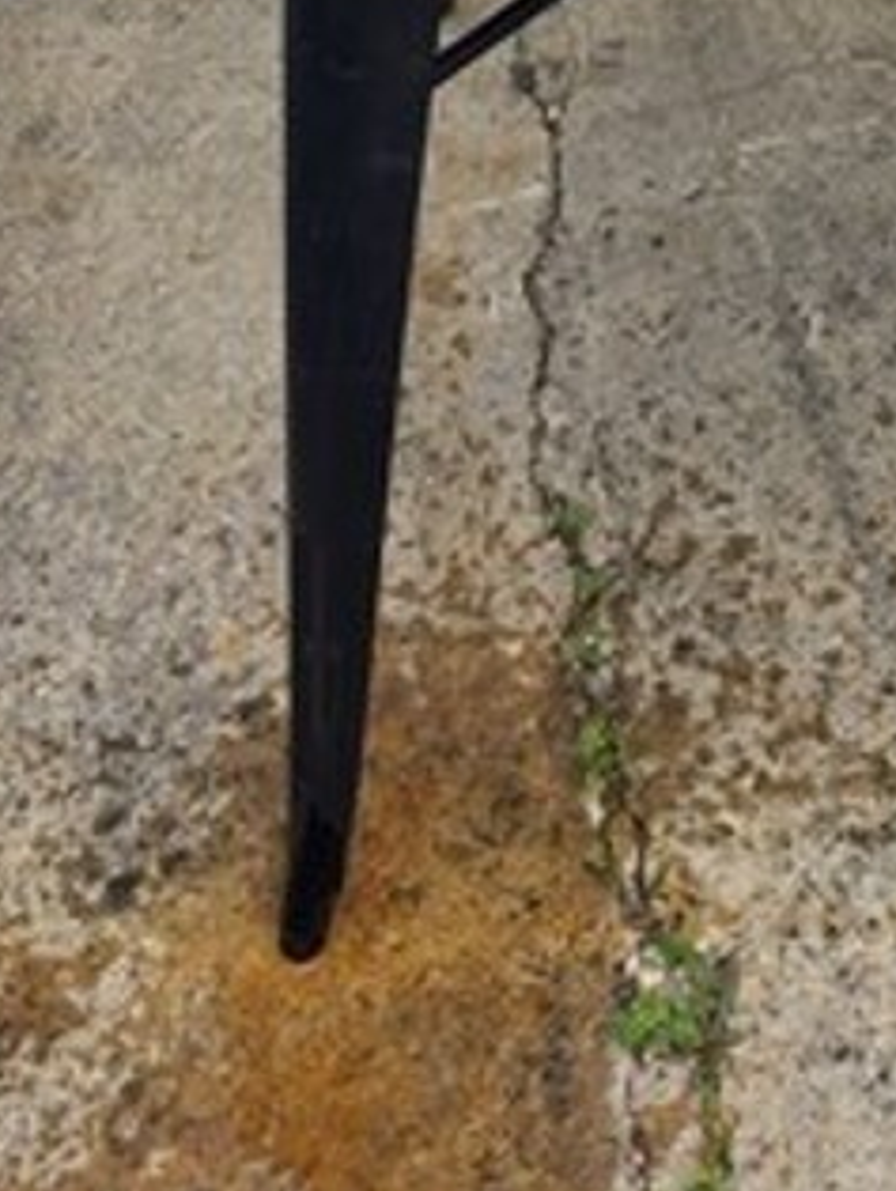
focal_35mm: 67
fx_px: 2308
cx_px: 945
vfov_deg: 25.3
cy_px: -323
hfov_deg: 21.1
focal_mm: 4.3
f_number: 2.4
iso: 50
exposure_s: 1/191
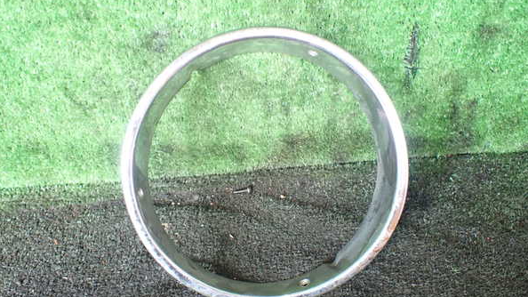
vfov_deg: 35.6
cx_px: 264
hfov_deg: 59.5
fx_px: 462
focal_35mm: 33
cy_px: 153
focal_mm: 5.4
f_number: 2.3
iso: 800
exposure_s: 1/40
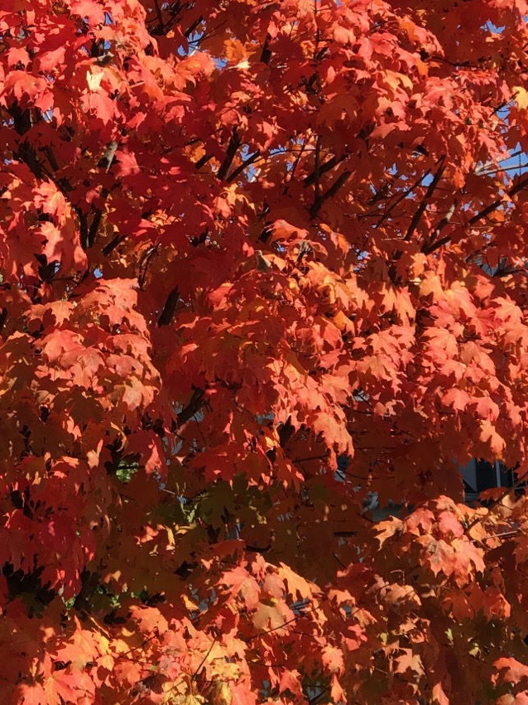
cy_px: 232
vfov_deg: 14.7
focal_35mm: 134
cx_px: 75
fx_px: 2726
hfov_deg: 11.0
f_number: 2.8
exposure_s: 1/389
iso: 20
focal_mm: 6.6
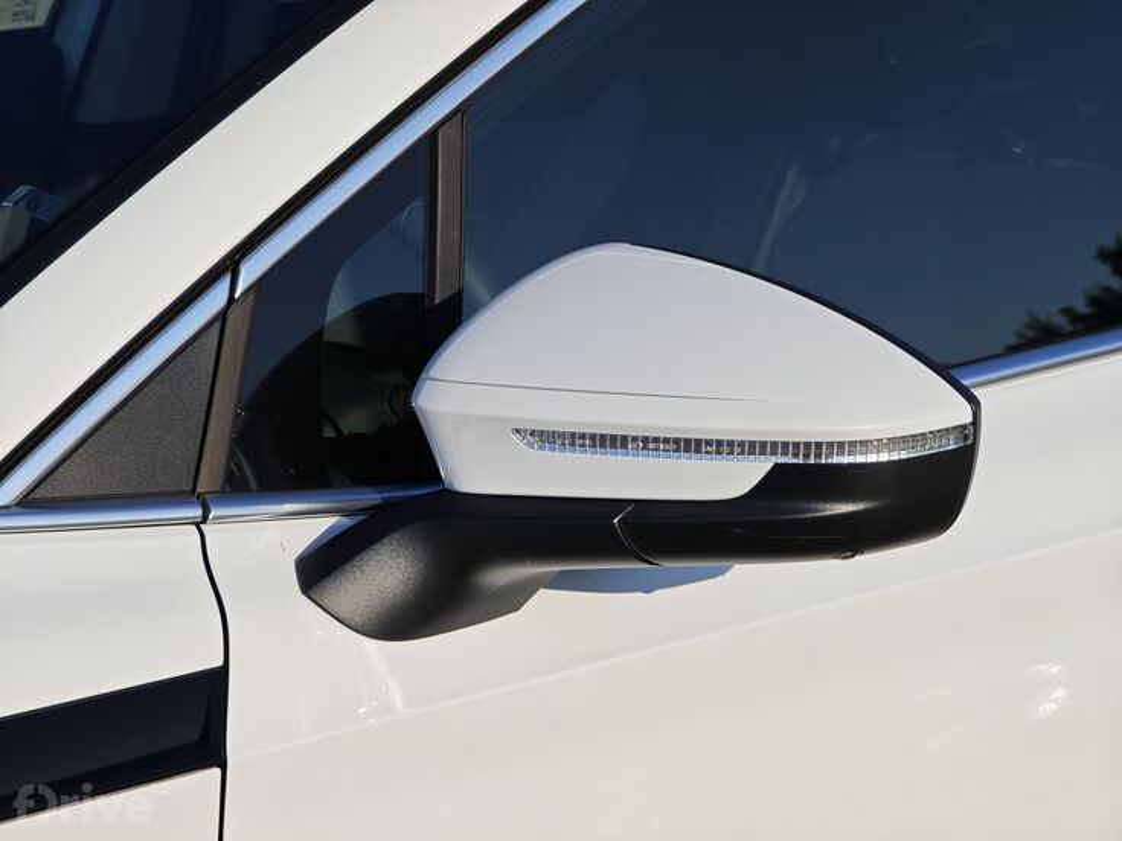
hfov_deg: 16.4
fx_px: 3890
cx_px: 561
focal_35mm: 120
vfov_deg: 12.3
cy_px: 420
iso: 50
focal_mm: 19.4
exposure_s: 1/1697
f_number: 2.5
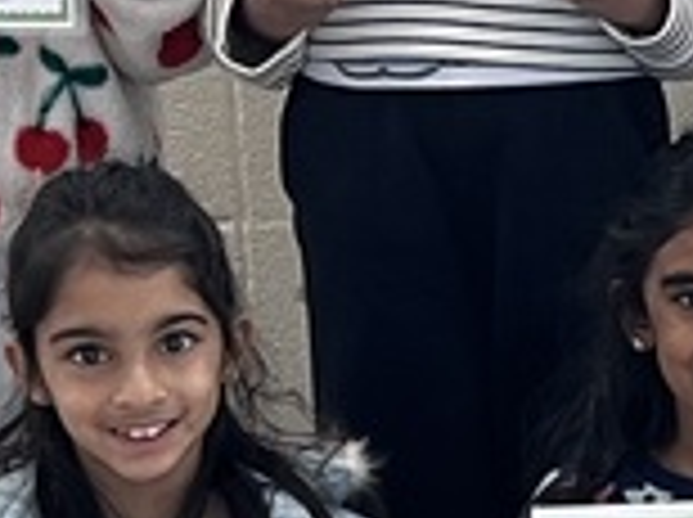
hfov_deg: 10.8
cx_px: 1210
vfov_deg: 8.6
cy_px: 342
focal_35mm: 173
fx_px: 3458
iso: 80
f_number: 1.6
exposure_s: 1/60
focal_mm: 5.1
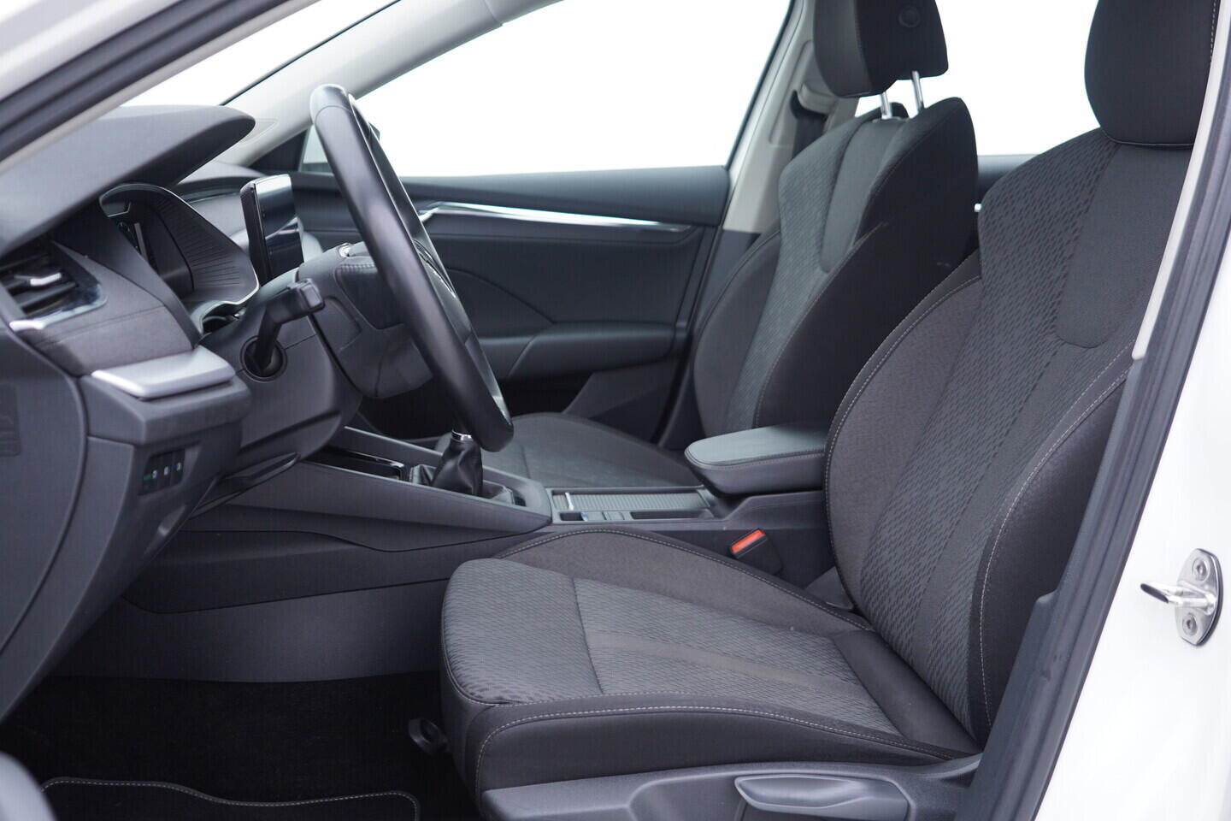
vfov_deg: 36.9
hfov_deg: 53.1
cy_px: 410
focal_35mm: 36
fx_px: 1231
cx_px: 616
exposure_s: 1/40
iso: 200
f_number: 2.8
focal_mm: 24
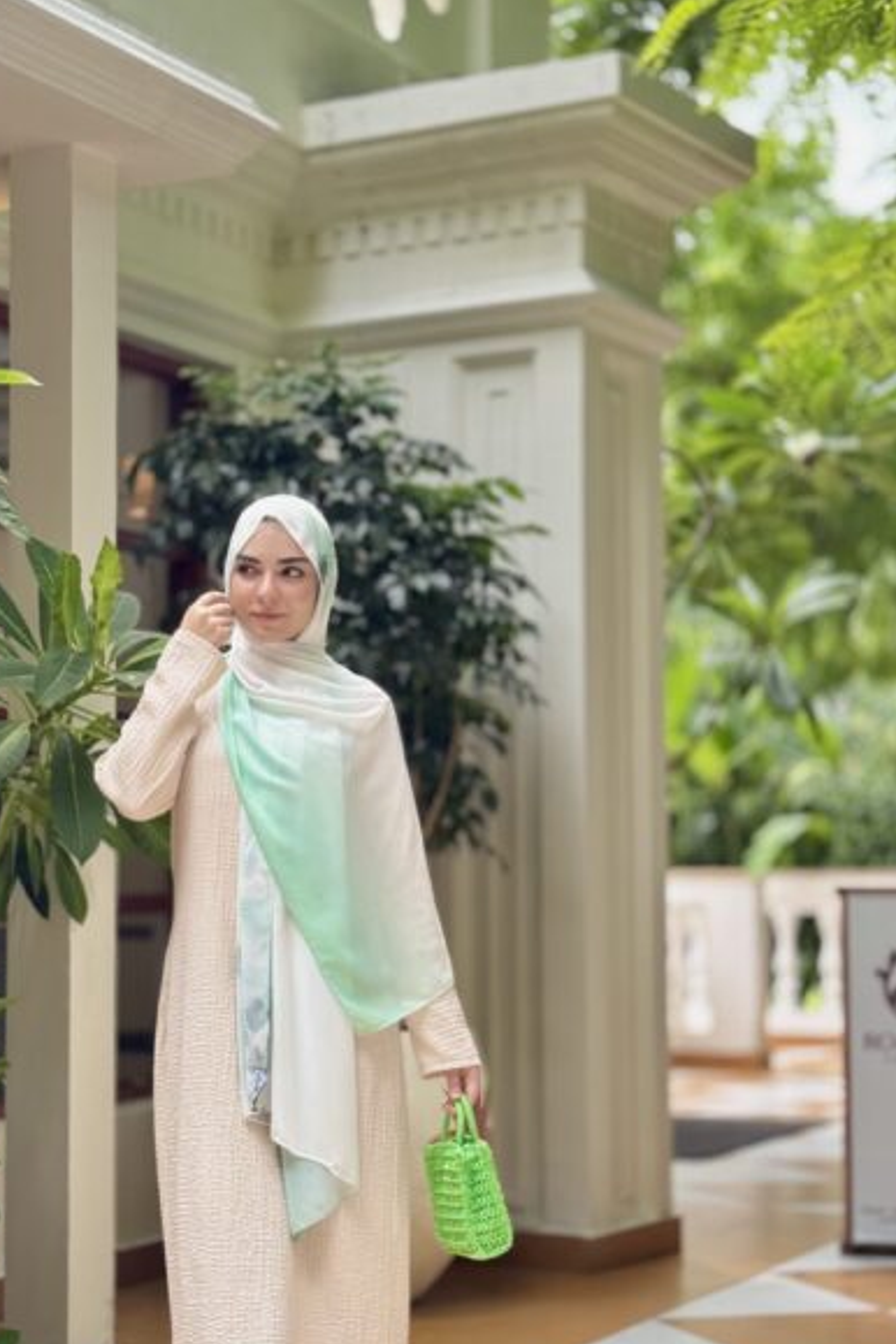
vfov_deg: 29.2
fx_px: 2576
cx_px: 332
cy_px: 736
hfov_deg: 19.7
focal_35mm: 69
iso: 64
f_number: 1.78
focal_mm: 6.76
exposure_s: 1/304
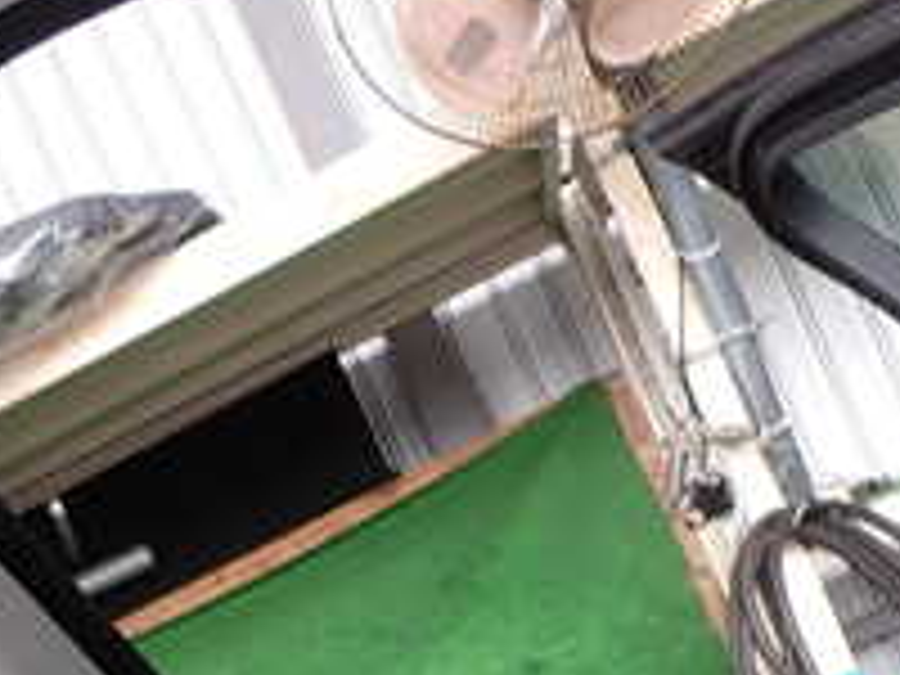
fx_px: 1950
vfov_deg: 17.8
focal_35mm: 75
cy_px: 981
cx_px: 18
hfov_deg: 24.9
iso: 100
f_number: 2.8
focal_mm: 4.5
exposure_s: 1/80
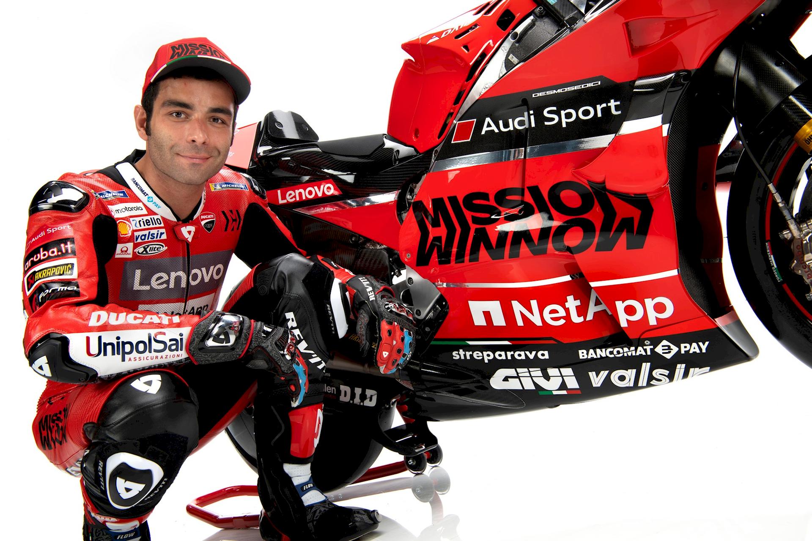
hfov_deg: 54.4
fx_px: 789
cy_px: 270
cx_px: 406
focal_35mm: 35
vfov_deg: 37.9
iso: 31
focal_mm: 35
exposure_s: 1/160
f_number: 13
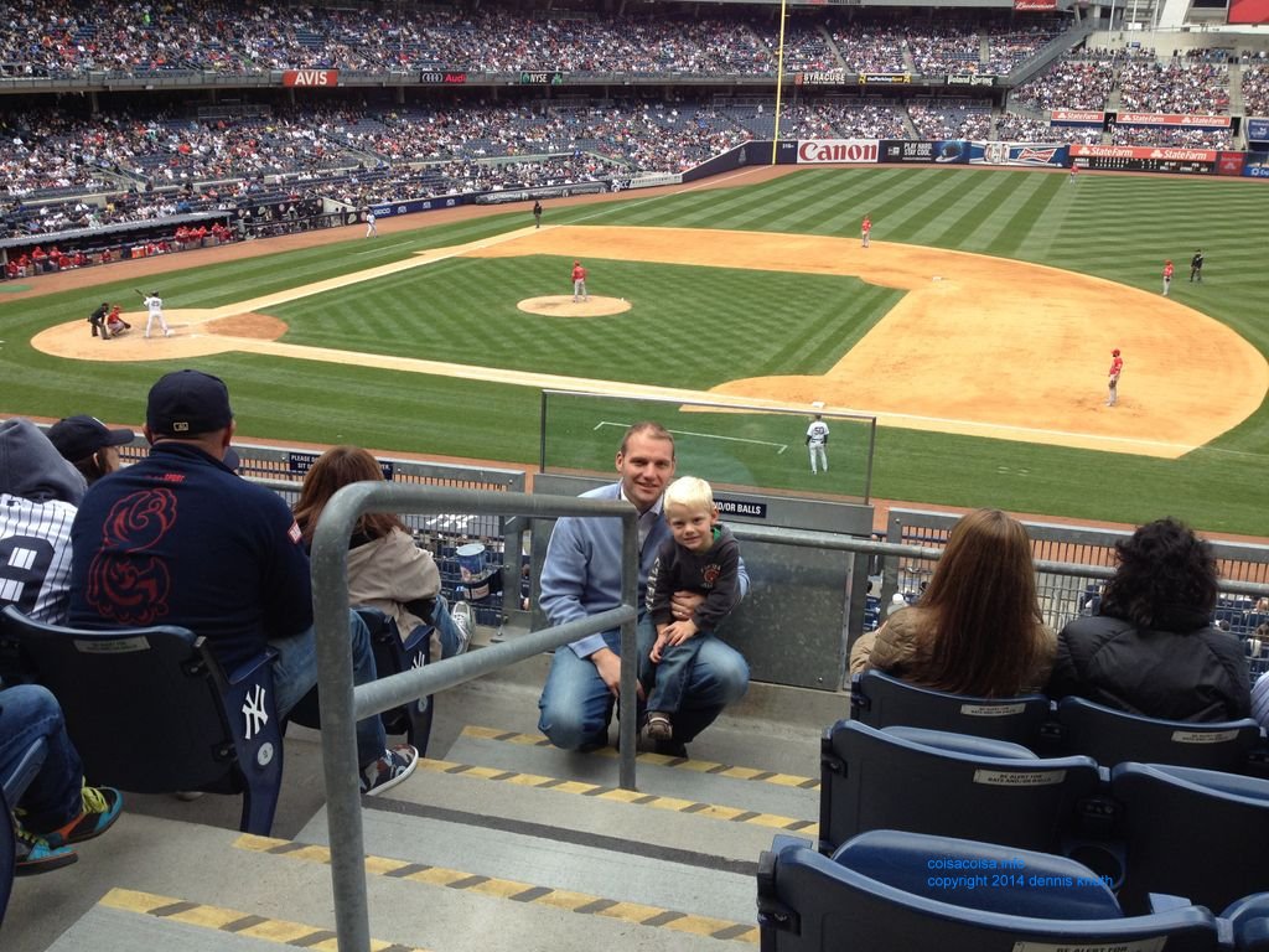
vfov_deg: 40.7
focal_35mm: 35
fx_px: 1283
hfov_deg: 52.6
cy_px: 476
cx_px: 634
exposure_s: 1/415
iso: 50
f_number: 2.4
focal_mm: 4.28
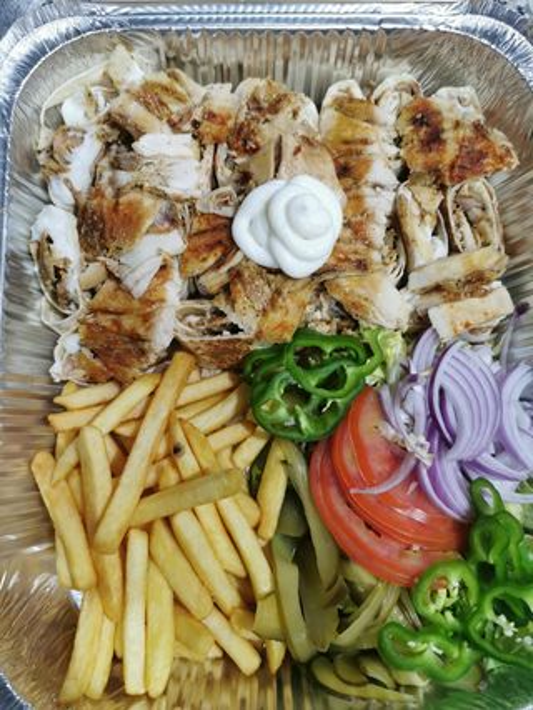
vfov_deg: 65.3
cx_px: 266
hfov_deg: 51.4
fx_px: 554
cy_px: 355
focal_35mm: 27
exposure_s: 1/100
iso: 160
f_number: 1.6
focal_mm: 5.56
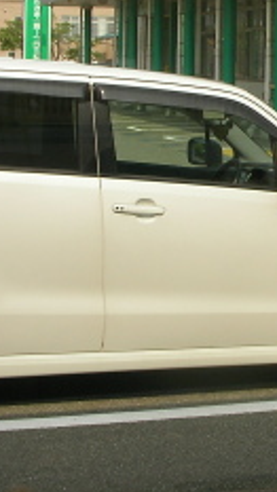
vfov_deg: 23.7
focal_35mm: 89
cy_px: 140
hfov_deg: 13.1
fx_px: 1163
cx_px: 364
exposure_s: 1/98.5
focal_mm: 6.3
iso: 50
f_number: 4.5
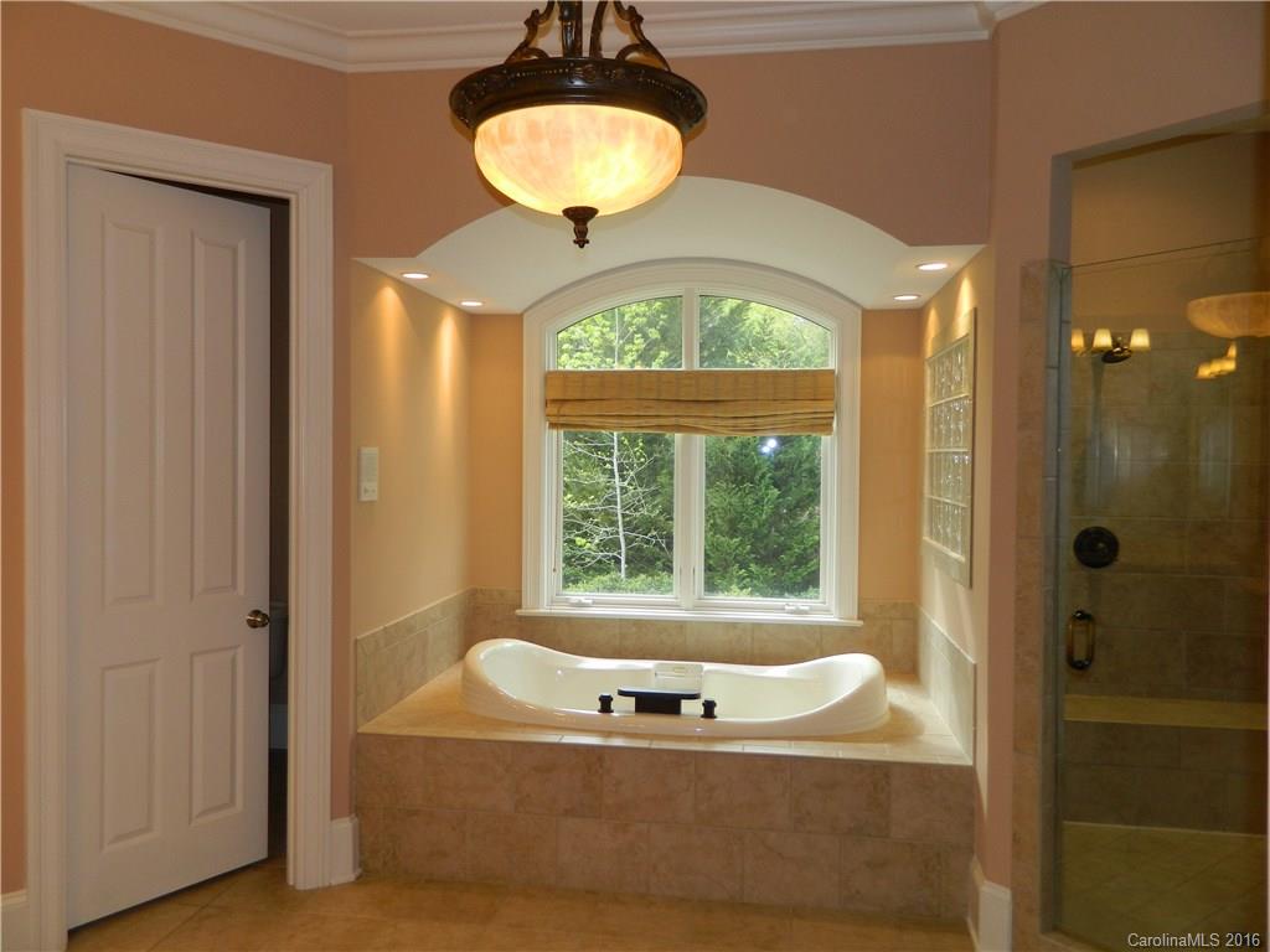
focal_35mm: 25
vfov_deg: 54.9
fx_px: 917
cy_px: 476
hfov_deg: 69.4
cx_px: 635
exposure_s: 1/40
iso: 80
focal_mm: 4.5
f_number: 3.1
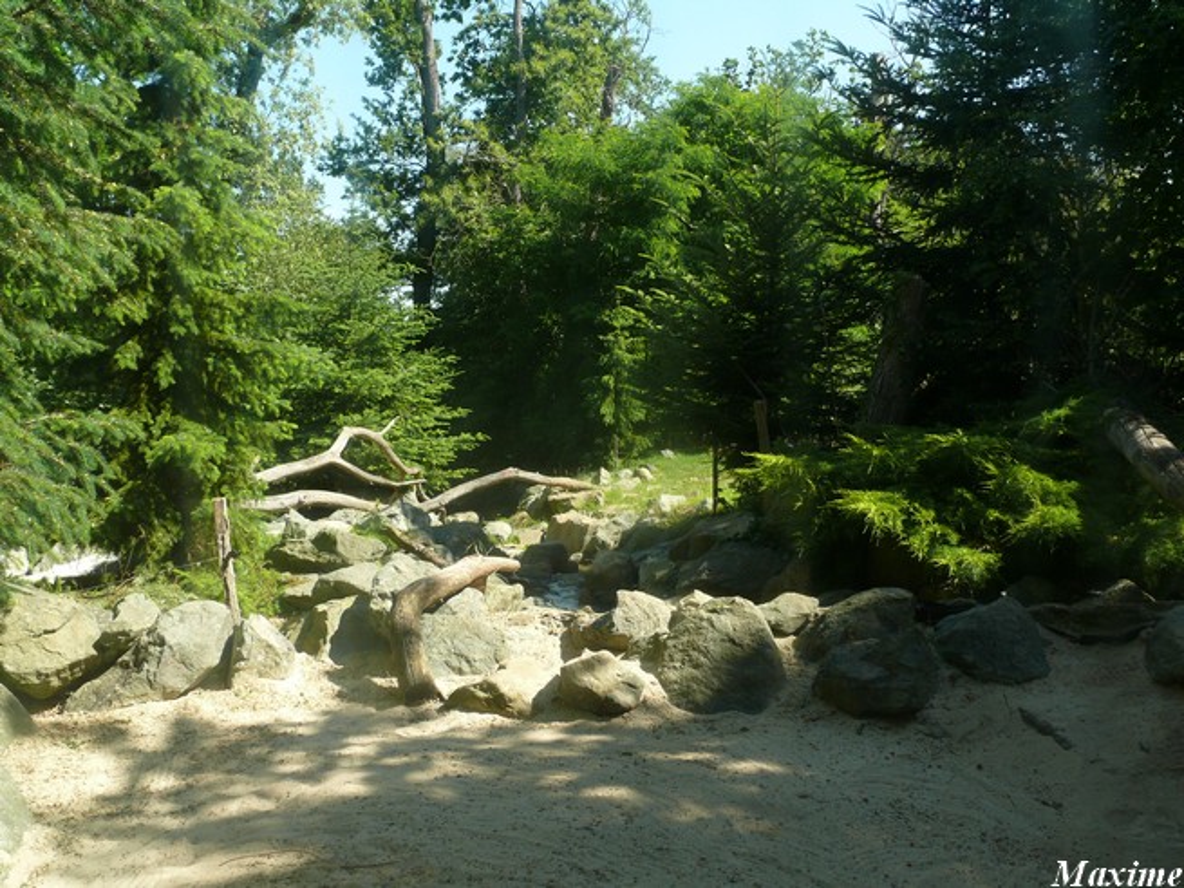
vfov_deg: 40.7
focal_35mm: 35
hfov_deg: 52.6
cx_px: 592
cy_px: 444
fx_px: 1197
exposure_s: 1/200
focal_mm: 7.4
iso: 100
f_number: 4.5
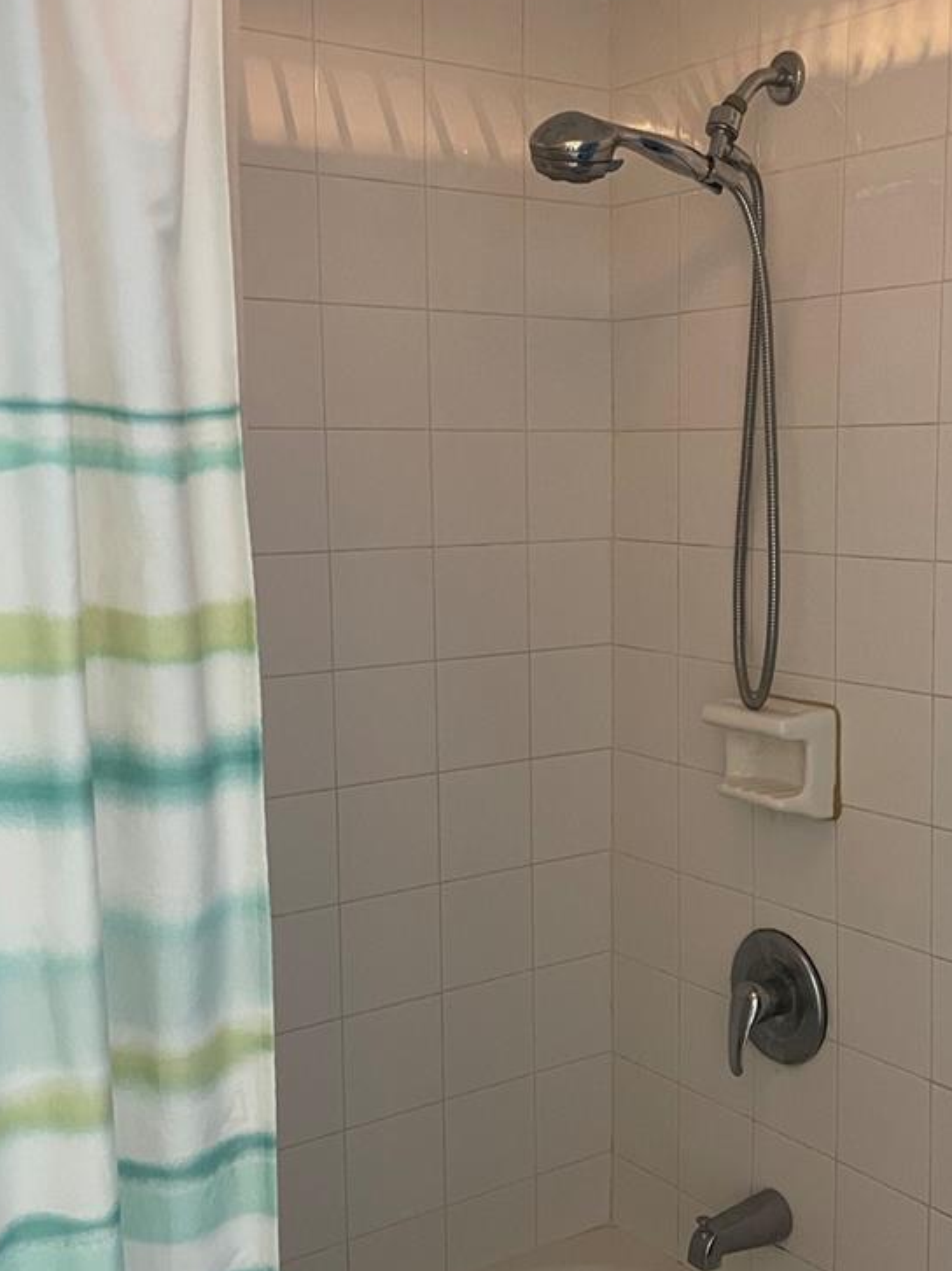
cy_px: 658
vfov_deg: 43.9
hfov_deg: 33.4
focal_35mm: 43
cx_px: 611
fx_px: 1578
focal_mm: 4.2
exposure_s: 1/60
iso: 250
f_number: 1.6
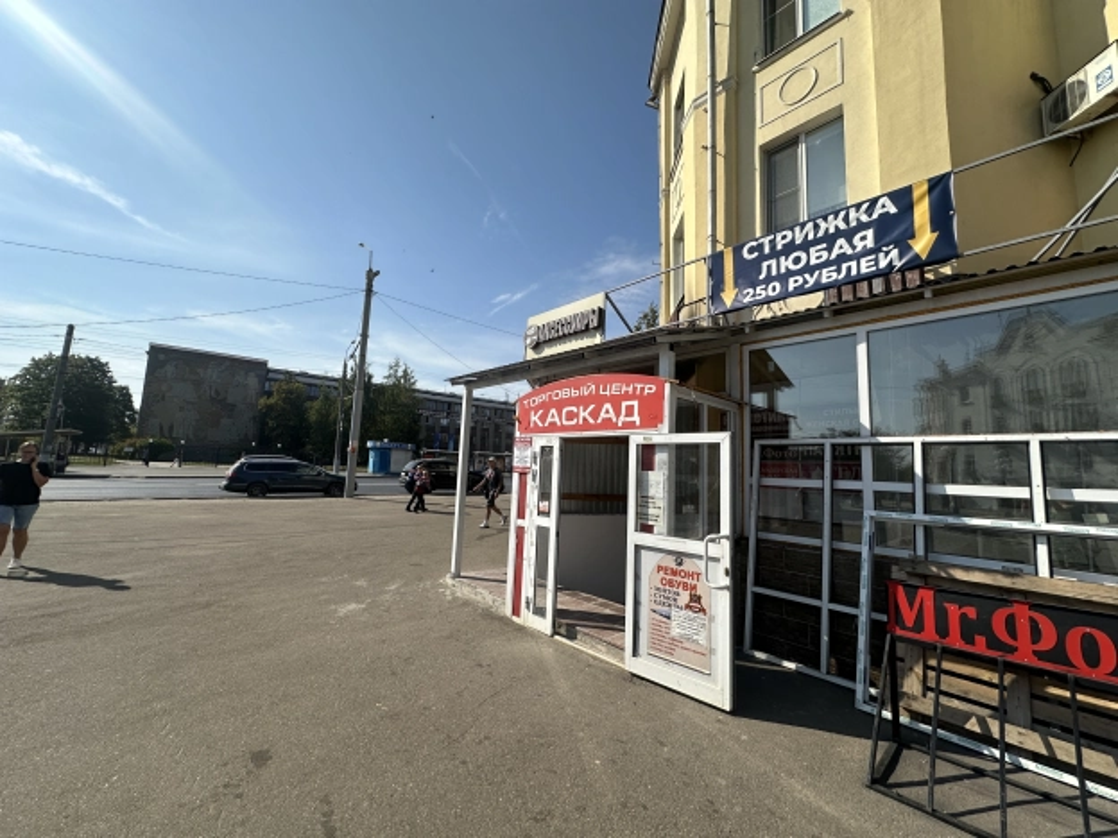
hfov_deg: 102.1
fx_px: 452
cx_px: 559
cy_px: 419
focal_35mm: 14
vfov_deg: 85.7
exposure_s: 1/2959
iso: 50
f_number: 2.2
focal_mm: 2.22
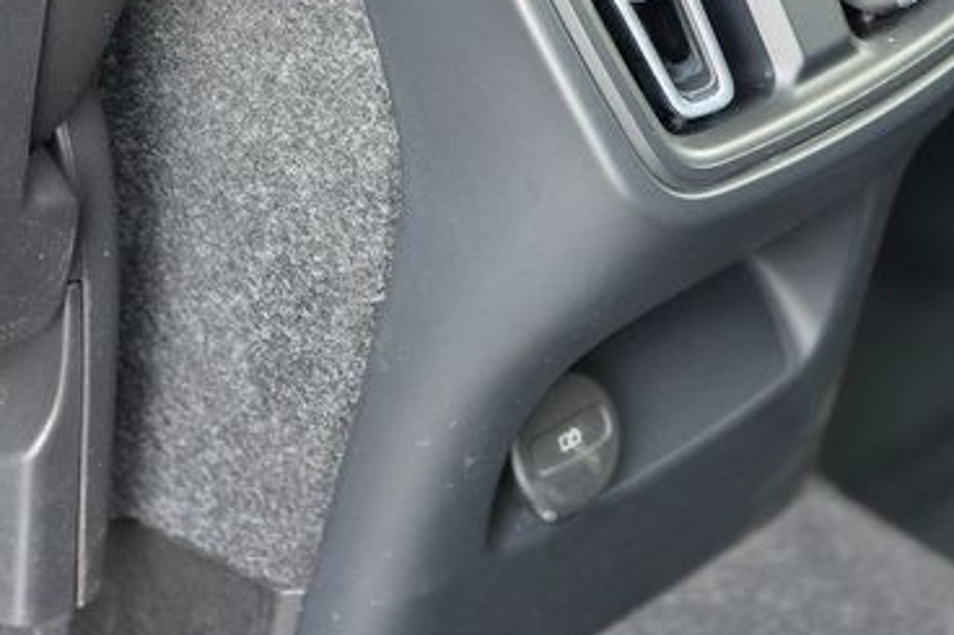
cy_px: 52
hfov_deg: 9.9
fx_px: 5509
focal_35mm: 208
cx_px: 640
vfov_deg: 6.6
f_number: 3.4
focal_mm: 18.6
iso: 320
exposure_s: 1/30
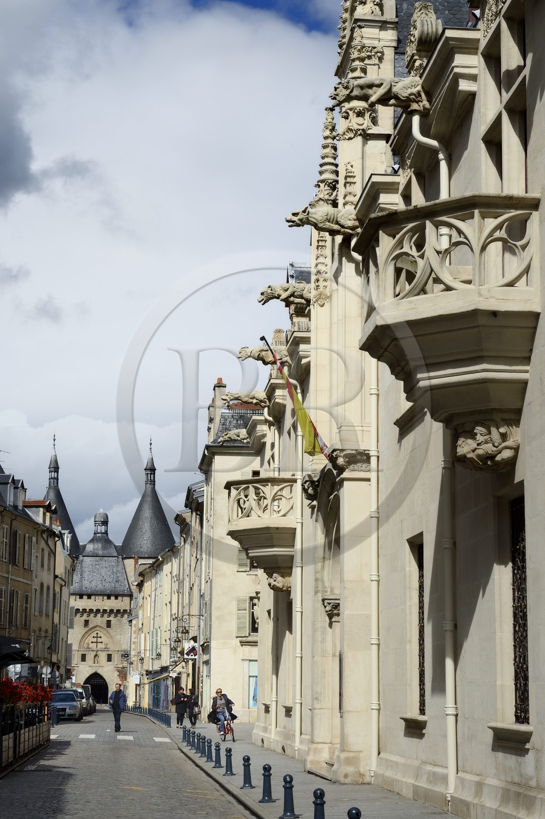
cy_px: 410
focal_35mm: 70
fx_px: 1592
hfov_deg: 19.4
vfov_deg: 28.9
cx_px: 272
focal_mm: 70
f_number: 16
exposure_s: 1/200
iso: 200
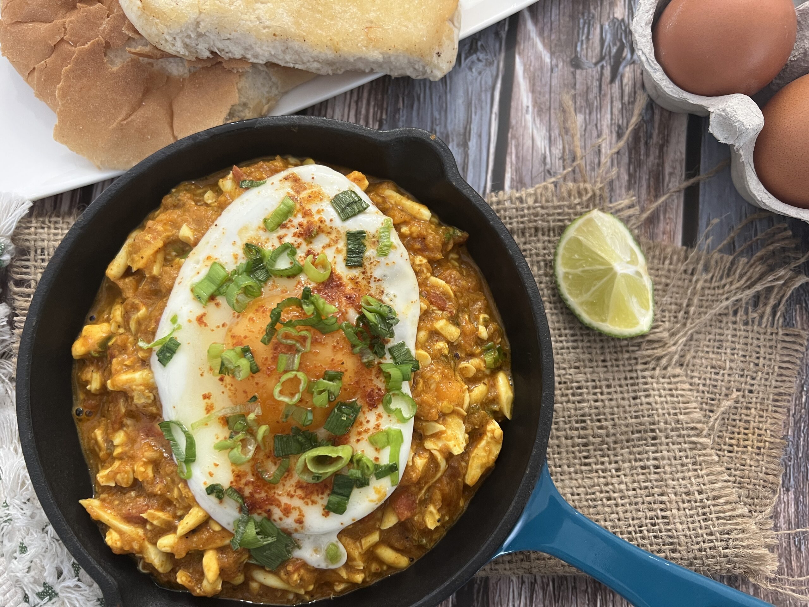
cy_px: 304
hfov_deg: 67.3
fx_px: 608
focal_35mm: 26
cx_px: 404
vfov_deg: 53.1
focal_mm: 5.7
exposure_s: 1/50
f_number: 1.5
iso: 200
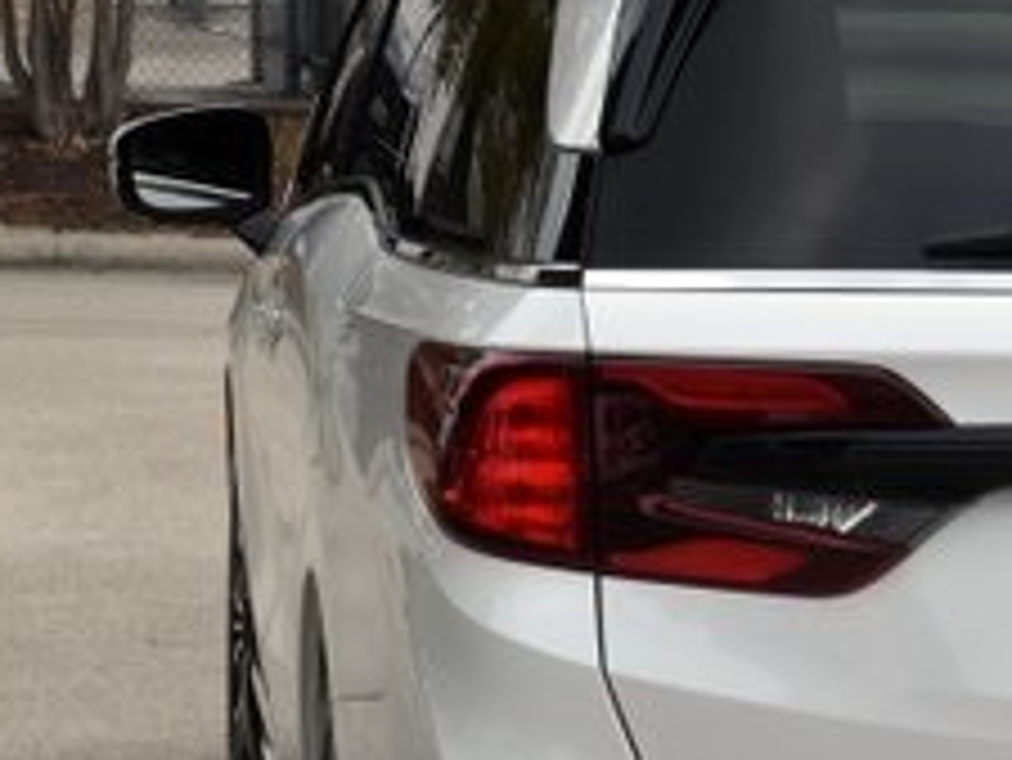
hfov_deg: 10.2
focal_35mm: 189
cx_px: 1309
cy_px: 438
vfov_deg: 7.9
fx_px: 5528
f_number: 9
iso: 200
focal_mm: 46
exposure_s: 1/320
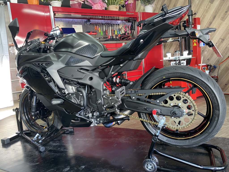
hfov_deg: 67.3
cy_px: 86
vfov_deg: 53.1
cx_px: 114
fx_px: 172
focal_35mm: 26
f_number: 1.8
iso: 200
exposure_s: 1/50
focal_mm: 4.25
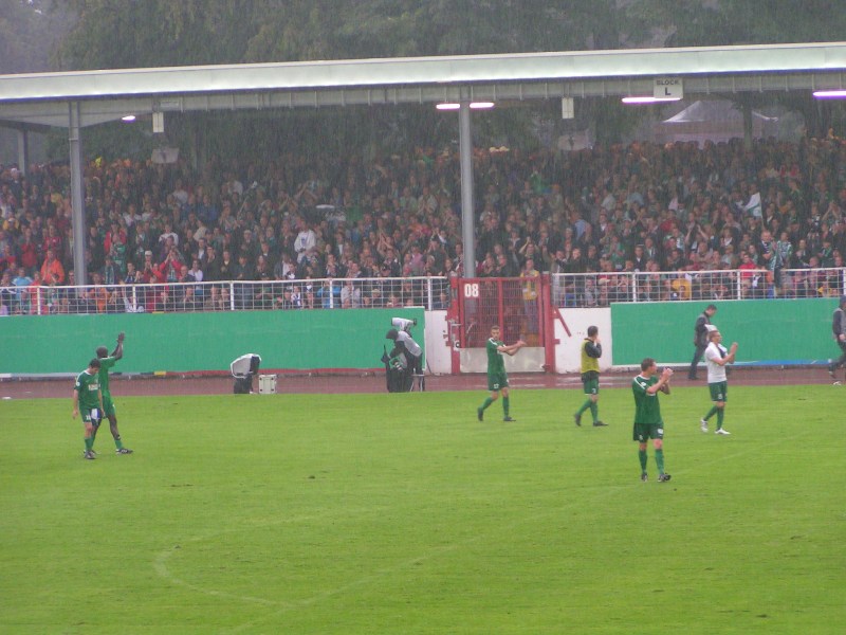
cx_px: 423
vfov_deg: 9.1
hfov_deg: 12.0
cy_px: 318
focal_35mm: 164
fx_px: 4008
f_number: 3.5
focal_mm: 25.1
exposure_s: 1/100
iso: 200
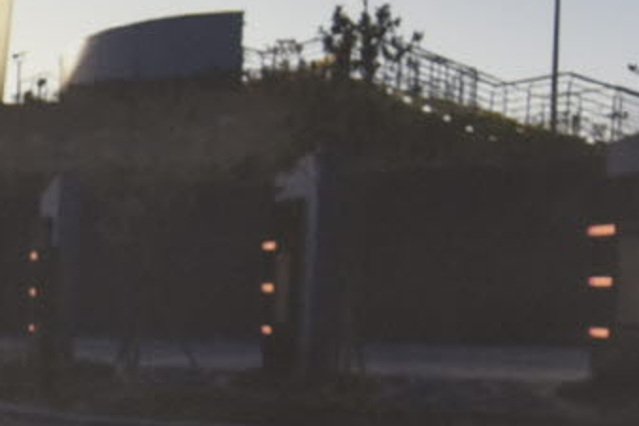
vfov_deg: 3.7
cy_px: 761
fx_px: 6531
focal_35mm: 368
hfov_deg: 5.2
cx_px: -1459
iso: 800
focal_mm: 52
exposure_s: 1/125
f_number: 4.5
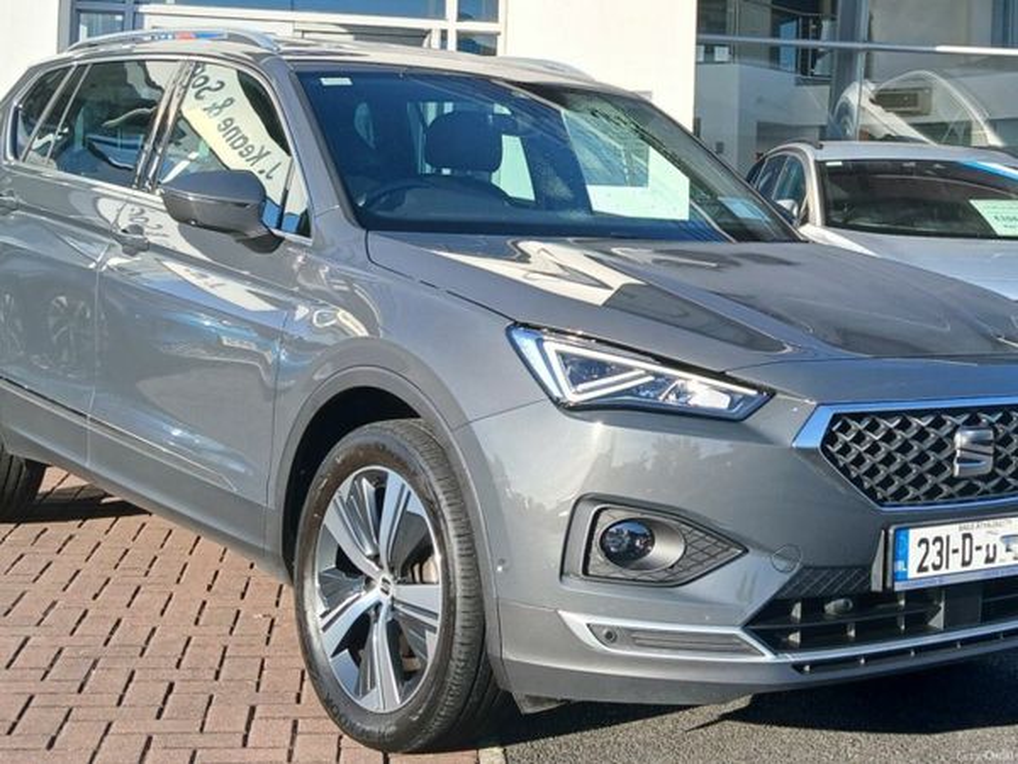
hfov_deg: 67.3
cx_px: 509
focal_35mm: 26
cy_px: 382
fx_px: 765
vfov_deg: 53.1
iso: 20
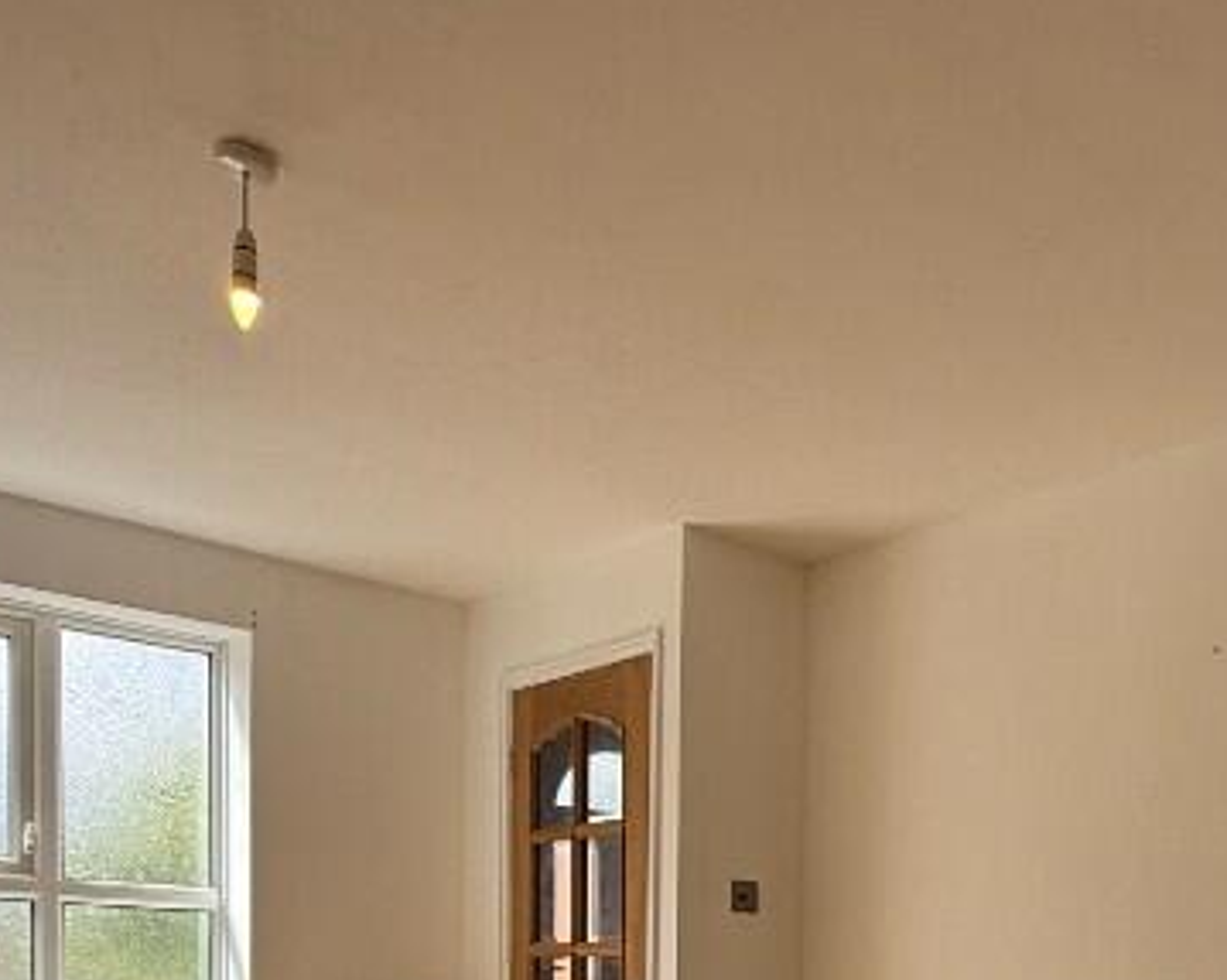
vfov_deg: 33.4
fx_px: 1416
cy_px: 1072
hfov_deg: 44.4
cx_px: 995
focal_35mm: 39
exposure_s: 1/388
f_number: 2.2
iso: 64
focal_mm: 2.22
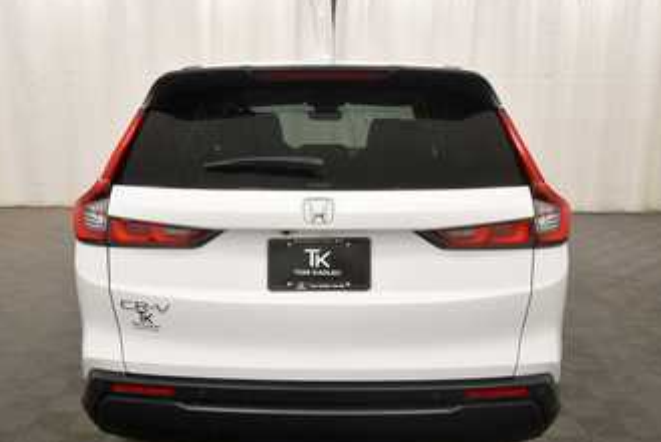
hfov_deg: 55.7
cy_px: 258
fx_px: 625
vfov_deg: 38.8
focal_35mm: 34
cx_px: 319
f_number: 5.6
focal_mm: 19
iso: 800
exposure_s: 1/250
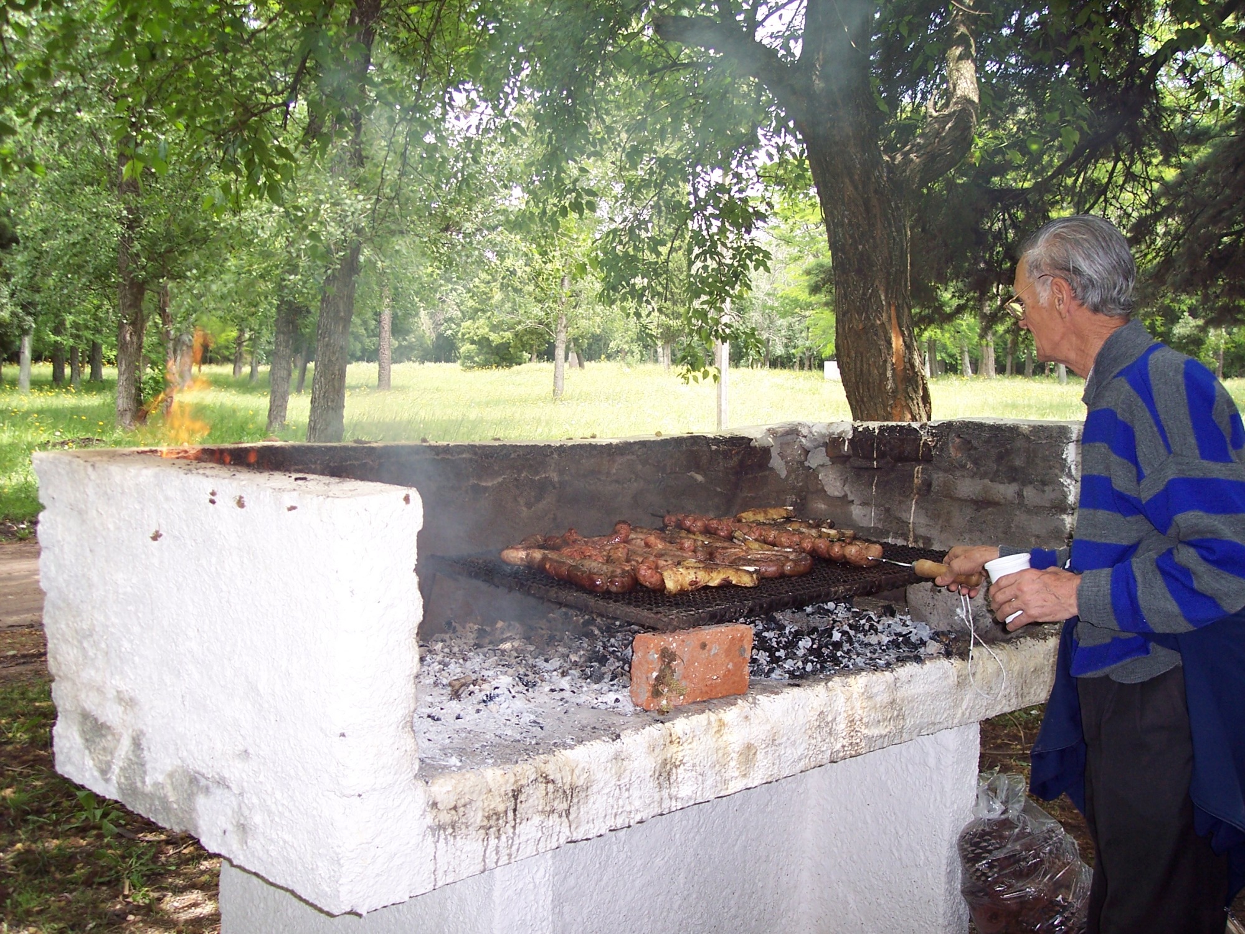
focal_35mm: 39
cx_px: 622
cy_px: 467
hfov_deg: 47.9
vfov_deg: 36.8
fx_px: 1403
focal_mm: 8
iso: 100
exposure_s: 1/125
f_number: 3.4
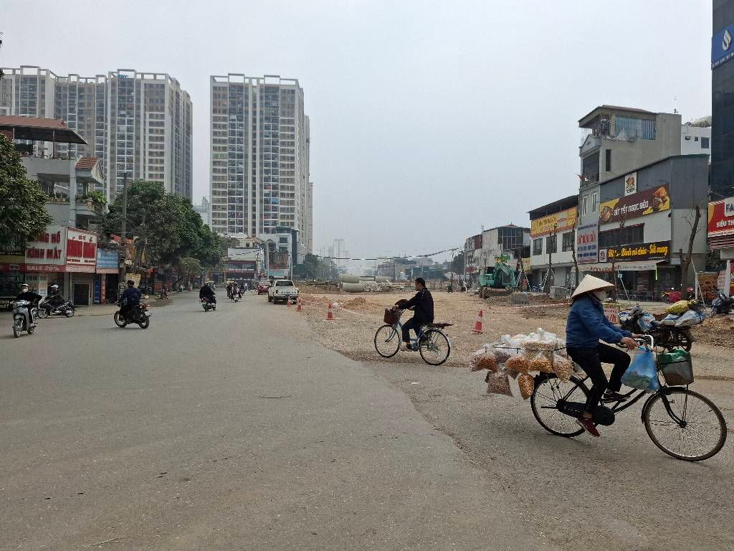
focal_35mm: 23
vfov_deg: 58.9
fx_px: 488
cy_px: 276
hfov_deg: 73.9
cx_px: 367
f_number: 1.8
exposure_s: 1/1000
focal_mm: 5.54
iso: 50
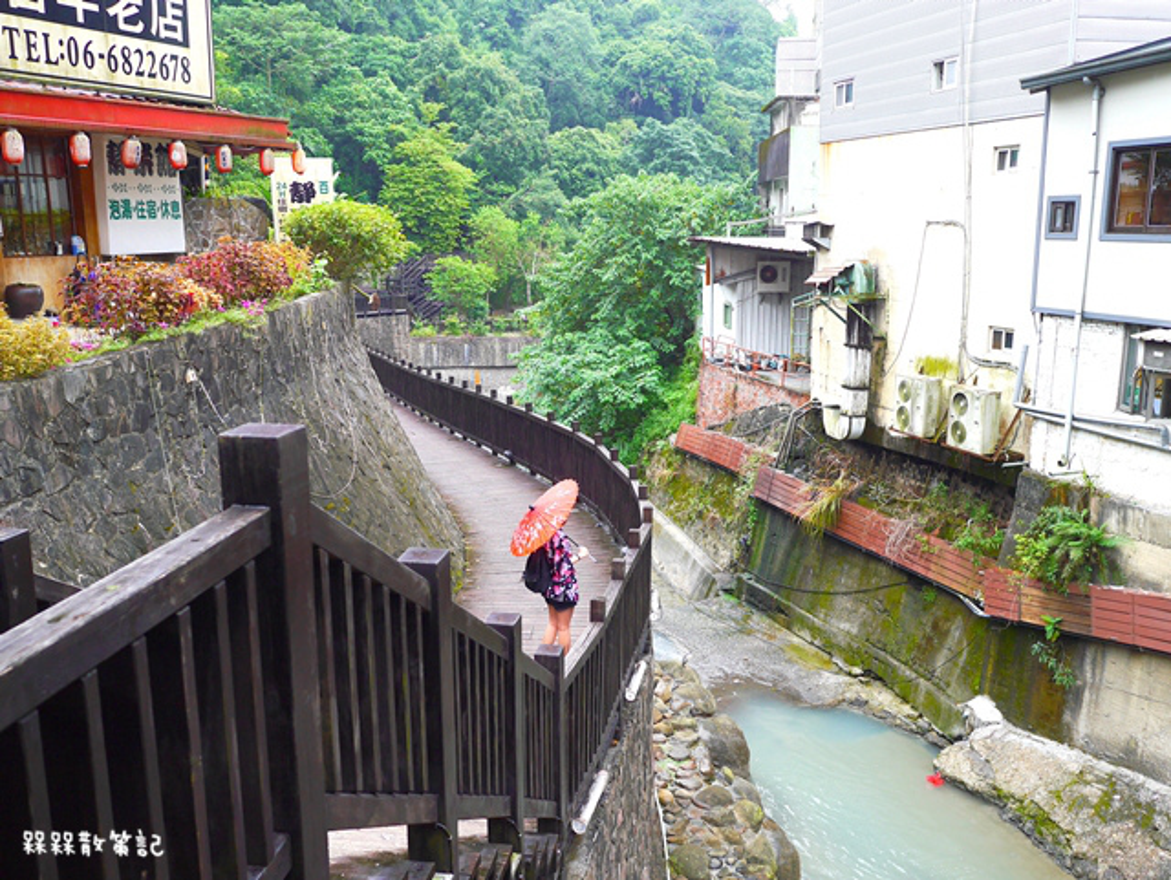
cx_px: 586
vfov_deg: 46.9
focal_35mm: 30
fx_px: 1016
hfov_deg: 59.9
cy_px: 440
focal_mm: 15
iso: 160
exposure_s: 1/200
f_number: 2.5
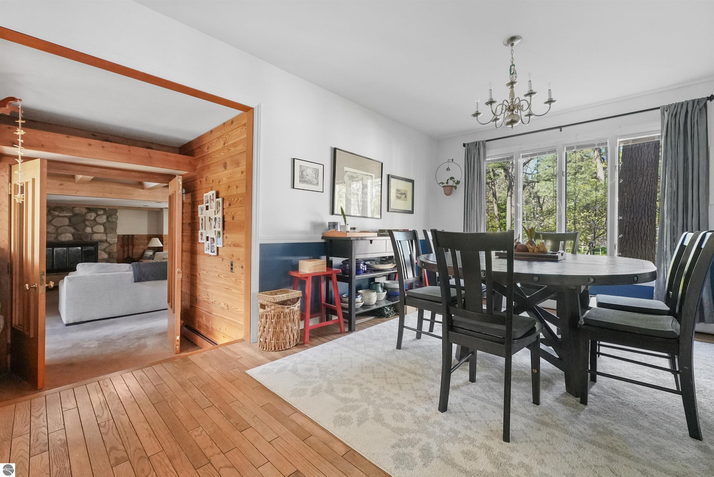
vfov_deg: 77.4
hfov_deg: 100.4
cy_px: 238
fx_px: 298
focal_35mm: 15
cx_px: 357
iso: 12800
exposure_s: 1/30
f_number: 8
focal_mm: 15
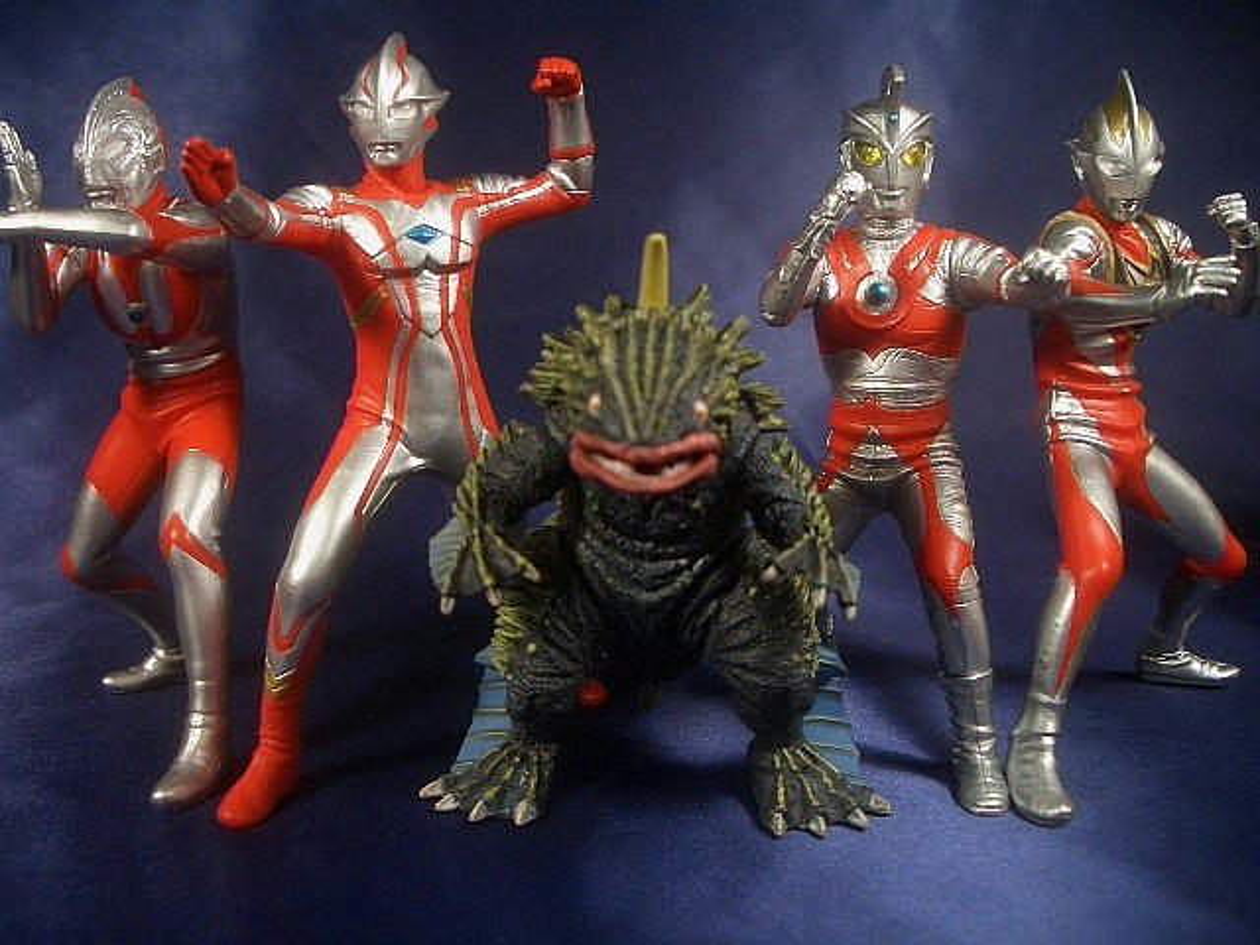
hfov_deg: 52.6
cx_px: 630
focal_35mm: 35
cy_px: 472
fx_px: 1274
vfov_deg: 40.7
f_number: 2.6
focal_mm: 5.8
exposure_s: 1/60
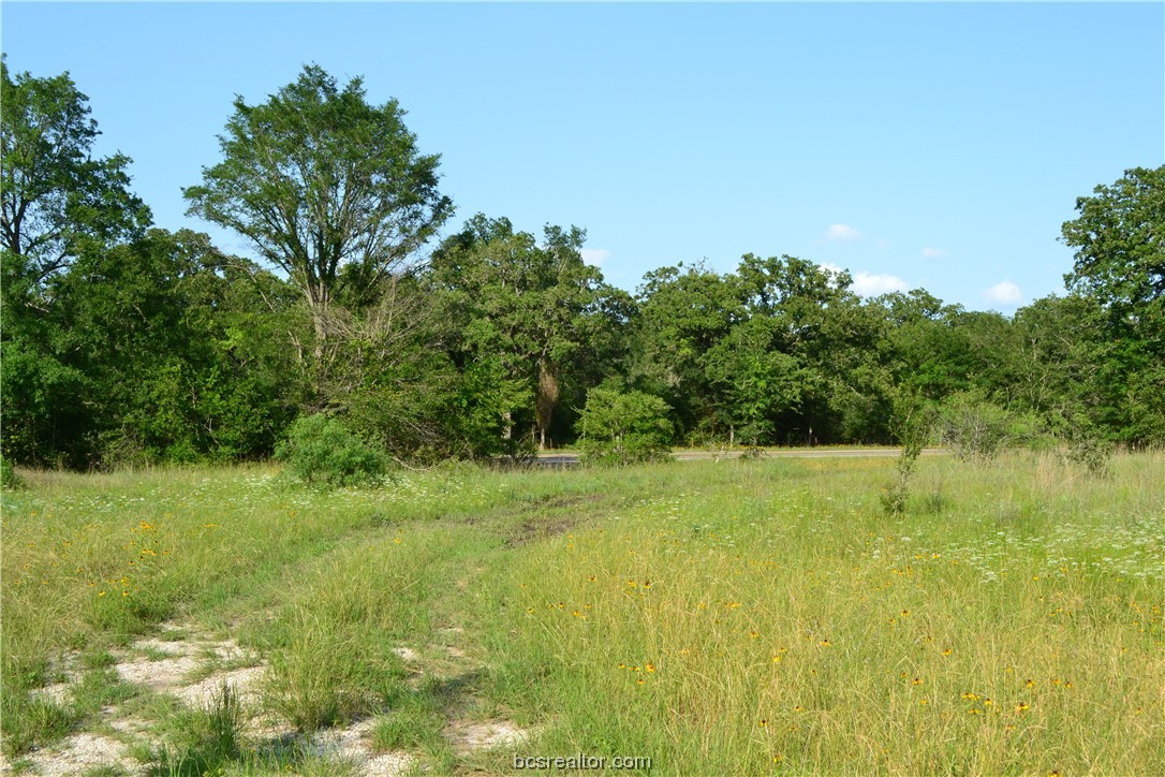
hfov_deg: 49.6
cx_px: 582
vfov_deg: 34.2
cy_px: 388
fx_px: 1262
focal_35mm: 39
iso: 400
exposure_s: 1/320
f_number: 10
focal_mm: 26
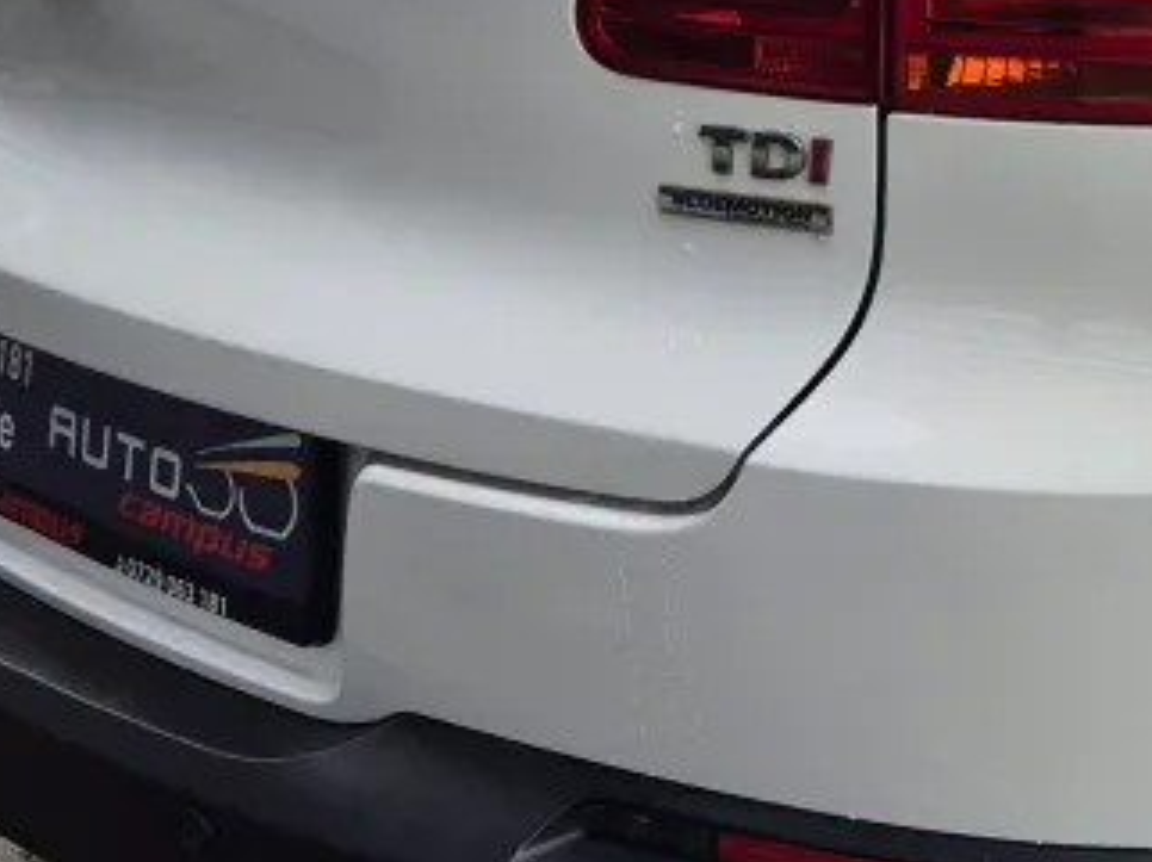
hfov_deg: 17.5
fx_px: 3425
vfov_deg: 13.9
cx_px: 1635
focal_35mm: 103
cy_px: -175
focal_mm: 5.4
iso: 40
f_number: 1.8
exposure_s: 1/180
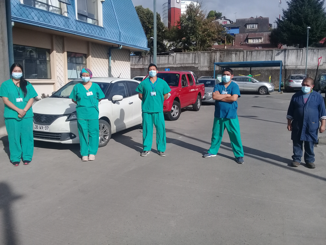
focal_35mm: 31
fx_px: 292
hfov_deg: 58.4
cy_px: 122
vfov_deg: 45.4
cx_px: 163
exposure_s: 1/2123
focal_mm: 3.3
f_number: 2.2
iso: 50
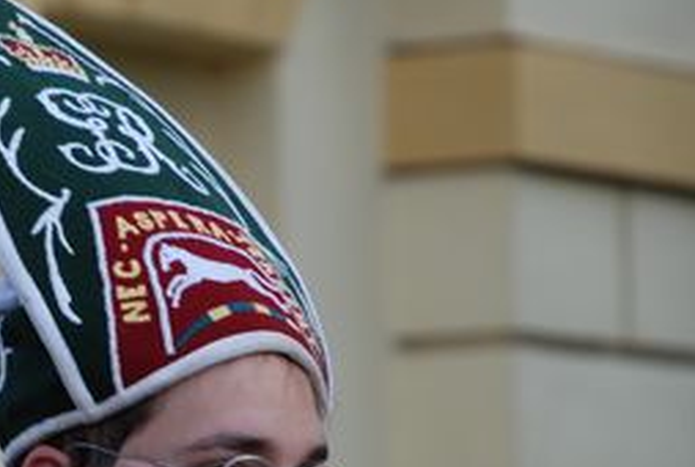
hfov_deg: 4.9
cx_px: 5
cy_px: 317
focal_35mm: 416
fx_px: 8051
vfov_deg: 3.3
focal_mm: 135
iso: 200
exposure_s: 1/125
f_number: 5.6
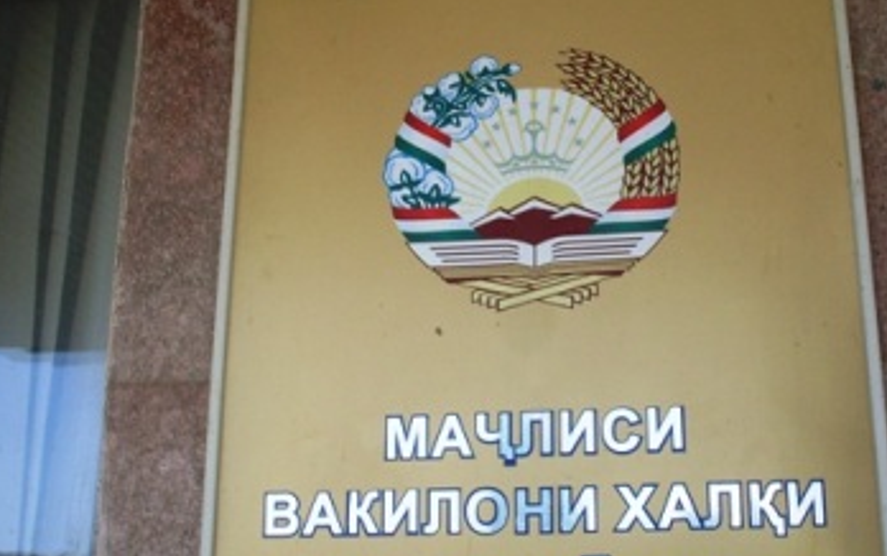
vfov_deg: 24.0
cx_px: 524
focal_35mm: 54
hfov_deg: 37.4
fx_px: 1306
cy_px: 273
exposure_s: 1/180
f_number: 8.4
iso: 80
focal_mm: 6.3
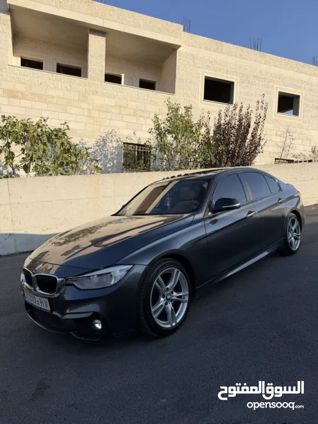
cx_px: 159
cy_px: 212
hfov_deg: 56.8
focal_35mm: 24
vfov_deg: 71.6
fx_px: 294
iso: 80
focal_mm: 6.76
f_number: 1.78
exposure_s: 1/3584
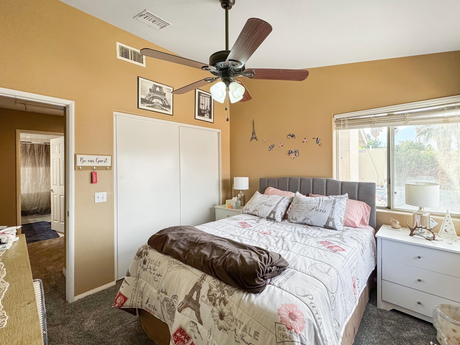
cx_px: 236
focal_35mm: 15
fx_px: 199
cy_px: 184
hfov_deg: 98.1
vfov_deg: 81.7
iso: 80
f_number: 2.2
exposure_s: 1/120
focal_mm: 2.22
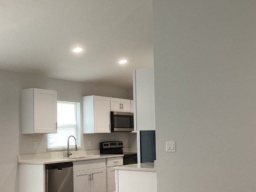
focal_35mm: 48
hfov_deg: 39.4
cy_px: 122
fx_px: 355
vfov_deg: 30.1
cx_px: 99
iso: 80
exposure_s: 1/60
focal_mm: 3.3
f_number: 2.4
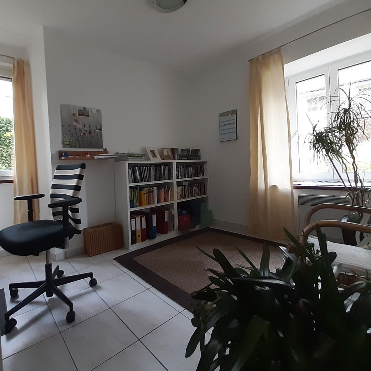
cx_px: 140
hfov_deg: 85.8
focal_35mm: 16
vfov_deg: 87.4
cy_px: 179
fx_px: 194
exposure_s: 1/24
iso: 250
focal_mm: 1.13
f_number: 2.2
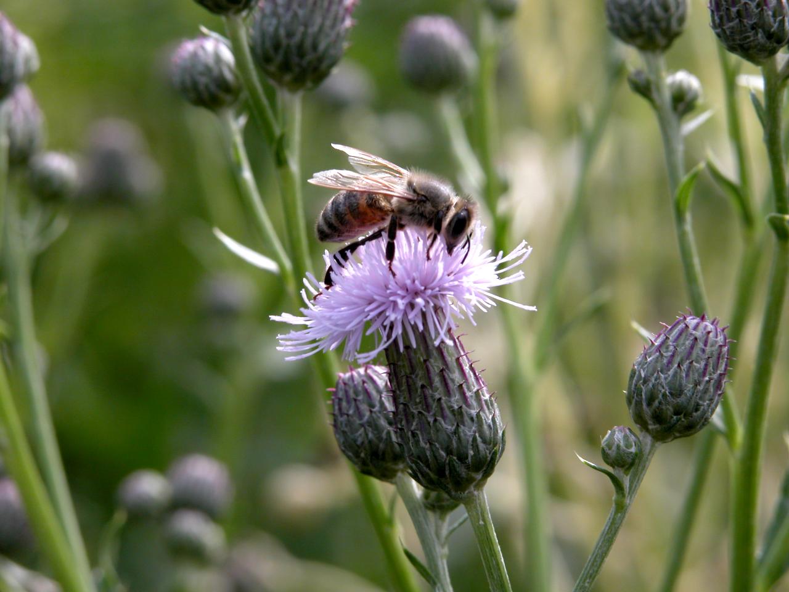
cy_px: 296
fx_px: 5083
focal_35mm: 223
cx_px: 394
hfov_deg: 8.9
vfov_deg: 6.7
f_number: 7.3
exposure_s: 1/176
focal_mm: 56.7
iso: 100
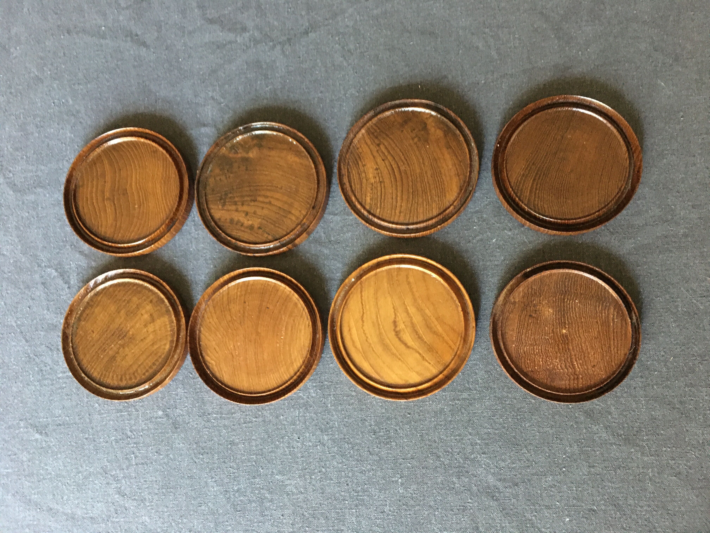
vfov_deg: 48.2
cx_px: 355
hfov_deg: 61.7
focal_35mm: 29
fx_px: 595
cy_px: 266
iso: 500
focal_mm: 4.15
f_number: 2.2
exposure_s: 1/17
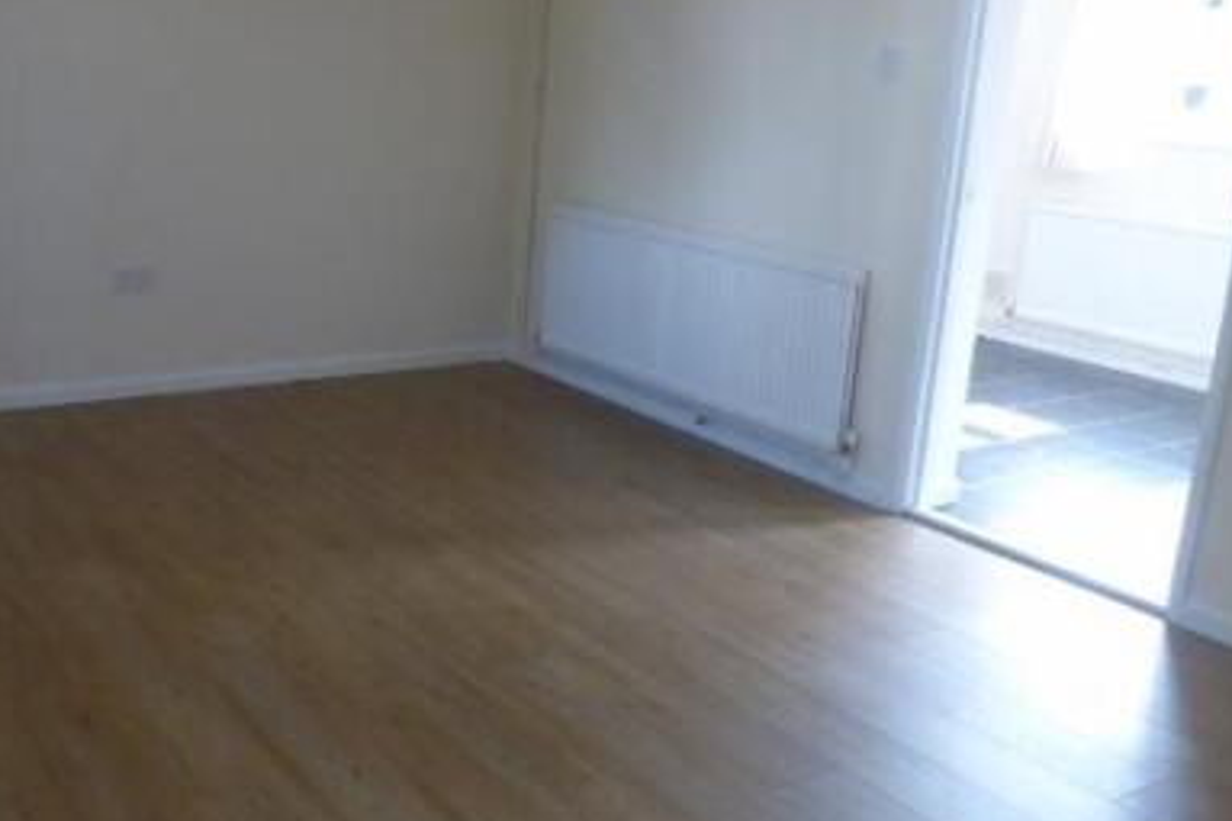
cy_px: 356
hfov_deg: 49.8
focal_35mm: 38
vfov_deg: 35.0
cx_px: 410
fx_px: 1300
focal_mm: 4.3
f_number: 3.3
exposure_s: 1/50
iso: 400
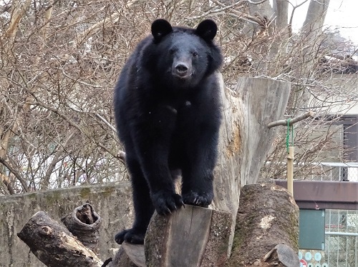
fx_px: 2190
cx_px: 179
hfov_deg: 9.3
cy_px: 134
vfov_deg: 7.0
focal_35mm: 212
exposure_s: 1/160
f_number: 6.3
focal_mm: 36.24
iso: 800
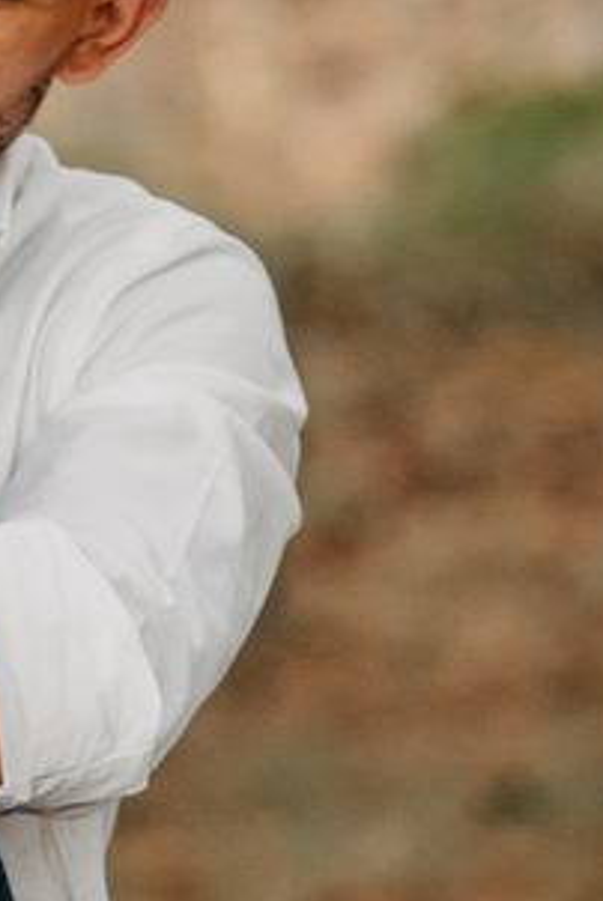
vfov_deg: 4.1
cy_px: -188
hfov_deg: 2.7
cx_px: -525
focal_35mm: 506
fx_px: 12683
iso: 500
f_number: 2.2
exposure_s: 1/320
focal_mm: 85
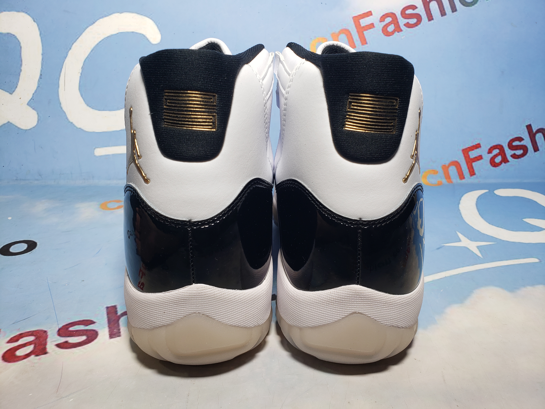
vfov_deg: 53.1
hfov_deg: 67.3
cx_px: 272
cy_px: 204
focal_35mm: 26
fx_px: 409
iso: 50
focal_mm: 4.3
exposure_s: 1/140
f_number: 2.4
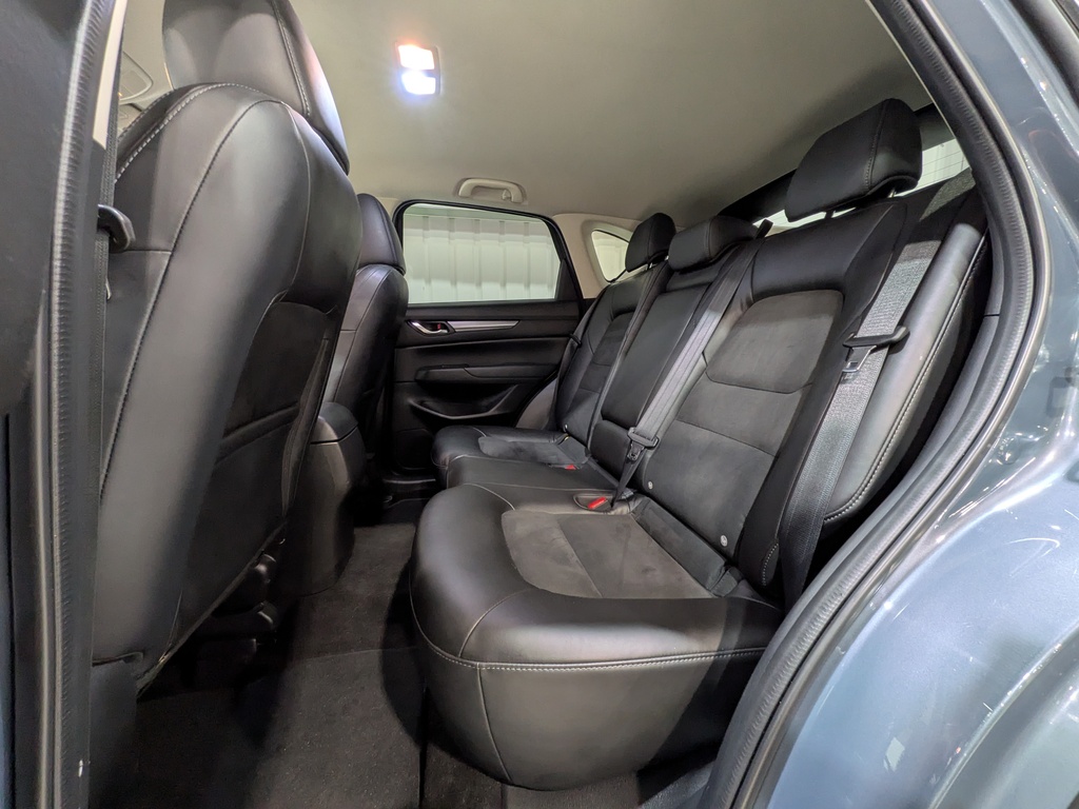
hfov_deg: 102.1
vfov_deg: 85.7
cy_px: 404
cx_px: 540
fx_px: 436
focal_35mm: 14
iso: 175
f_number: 2.2
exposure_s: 1/24
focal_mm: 1.83
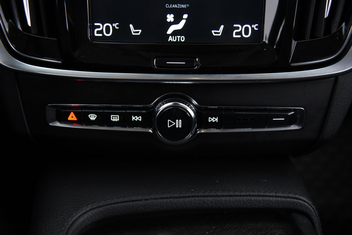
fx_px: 450
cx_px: 176
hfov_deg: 42.7
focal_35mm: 46
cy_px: 118
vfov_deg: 29.3
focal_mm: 46
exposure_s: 1/20
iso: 4000
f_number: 4
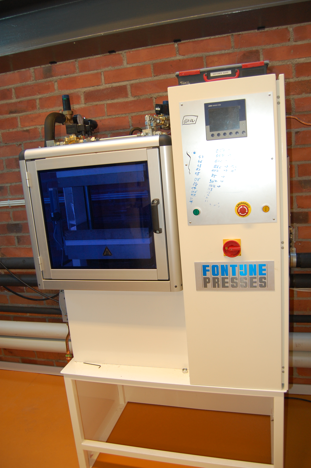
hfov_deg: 47.8
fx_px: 350
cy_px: 234
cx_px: 156
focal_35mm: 27
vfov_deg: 67.4
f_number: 3.5
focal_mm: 18
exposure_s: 1/60
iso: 400
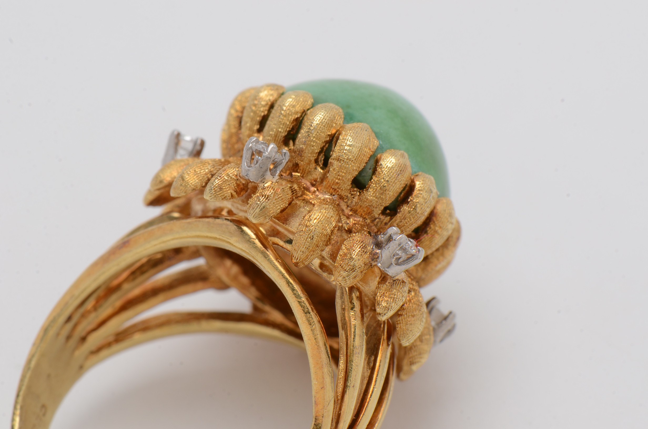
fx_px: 2290
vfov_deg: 10.7
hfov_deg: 16.1
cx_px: 324
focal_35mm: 128
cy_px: 214
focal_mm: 85
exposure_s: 1/125
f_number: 20
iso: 200
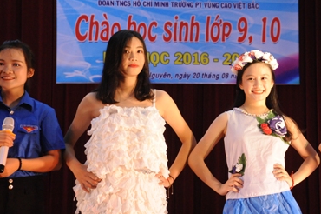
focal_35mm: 130
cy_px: 84
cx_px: 253
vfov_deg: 10.5
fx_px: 1158
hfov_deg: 15.7
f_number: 5.6
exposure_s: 1/125
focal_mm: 80
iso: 4000
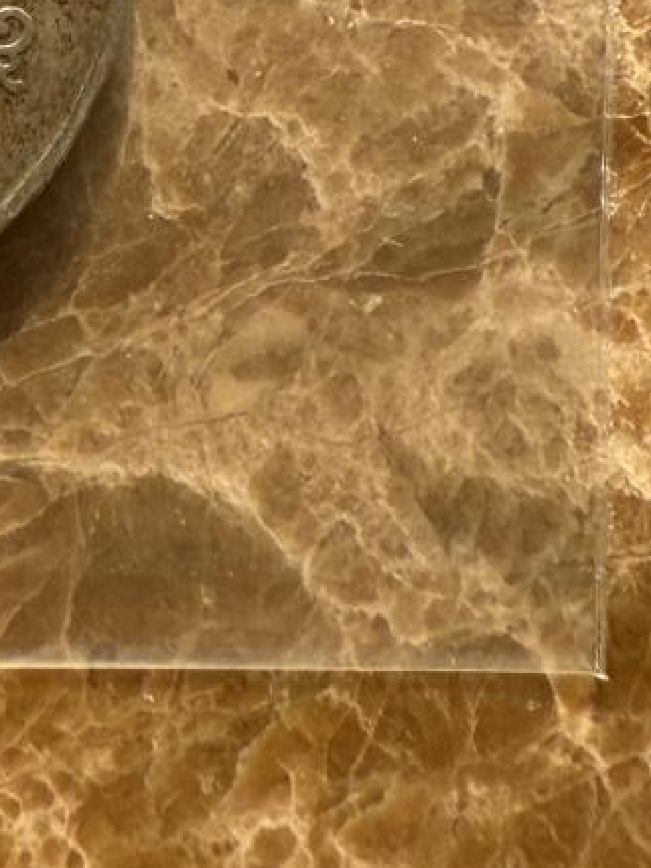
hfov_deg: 14.0
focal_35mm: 101
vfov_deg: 15.8
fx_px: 2533
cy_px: -815
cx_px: -231
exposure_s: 1/307
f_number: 2.2
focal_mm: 2.22
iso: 40
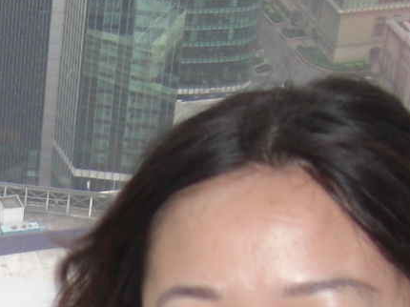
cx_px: -94
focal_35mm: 181
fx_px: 2143
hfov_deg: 10.7
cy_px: 575
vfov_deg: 7.9
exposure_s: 1/100
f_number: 2.8
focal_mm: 7.9
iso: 100
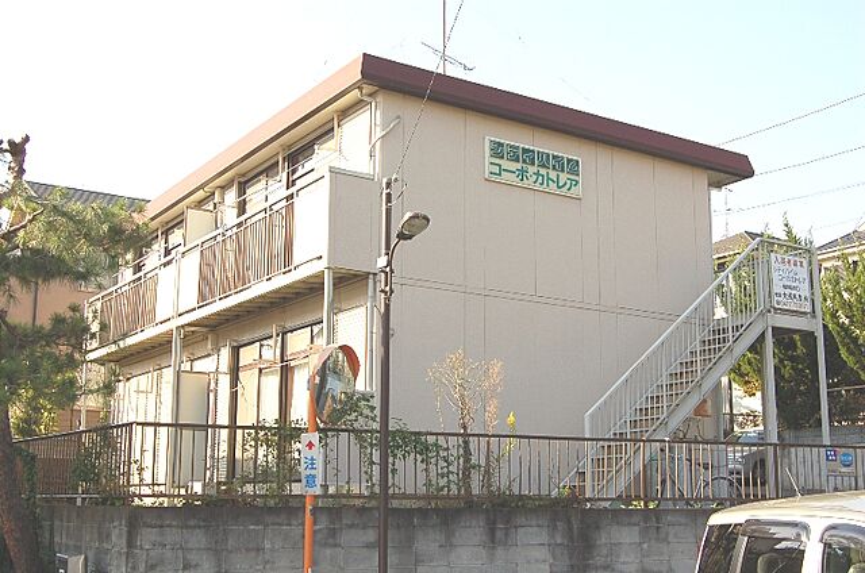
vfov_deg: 29.7
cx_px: 432
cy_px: 286
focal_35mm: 45
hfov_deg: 43.7
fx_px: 1079
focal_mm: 30
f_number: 8
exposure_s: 1/250
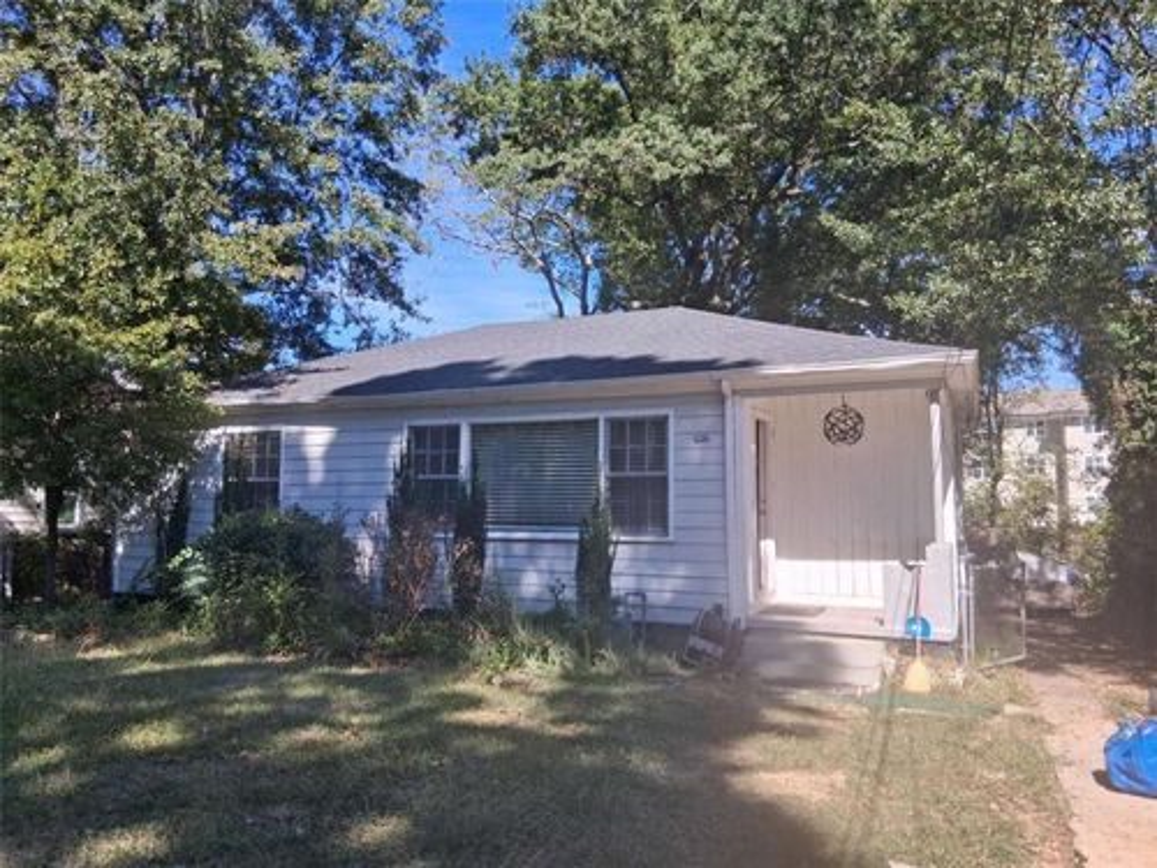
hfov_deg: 67.3
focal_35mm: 26
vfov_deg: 53.1
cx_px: 578
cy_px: 434
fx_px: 869
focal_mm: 3.98
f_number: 1.8
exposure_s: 1/352
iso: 25
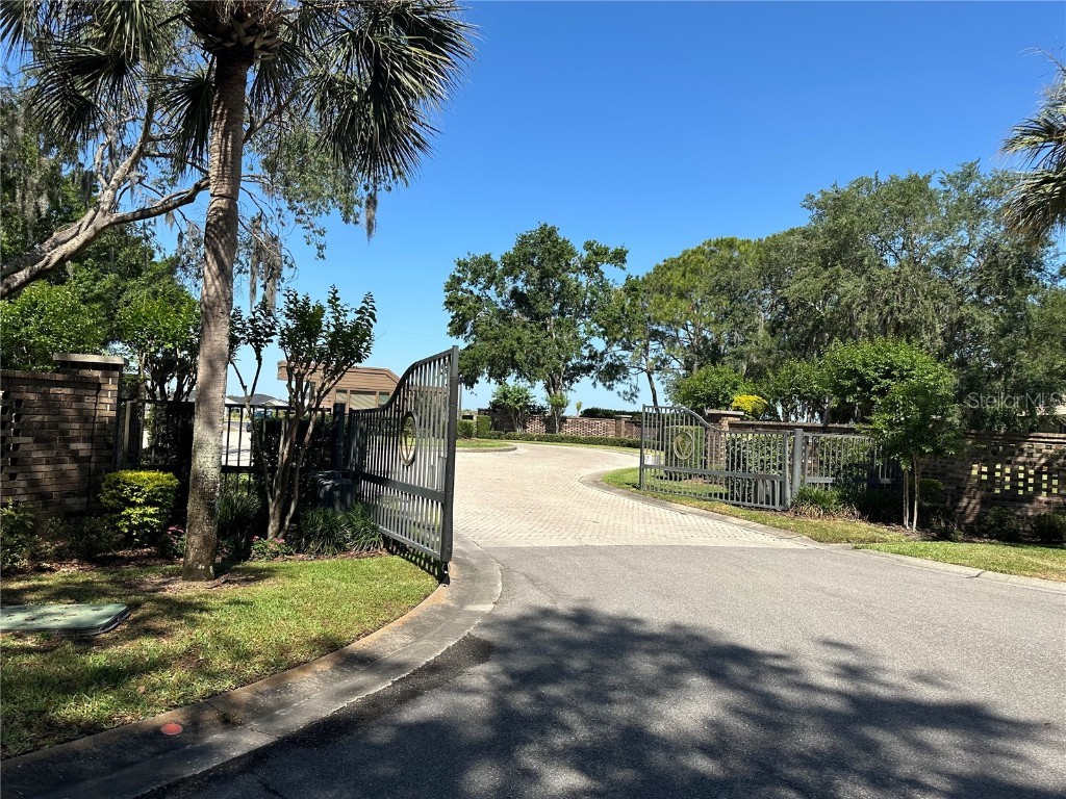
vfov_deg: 56.8
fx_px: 739
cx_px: 533
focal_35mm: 24
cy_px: 400
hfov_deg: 71.6
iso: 80
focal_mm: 6.86
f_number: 1.78
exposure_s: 1/3717
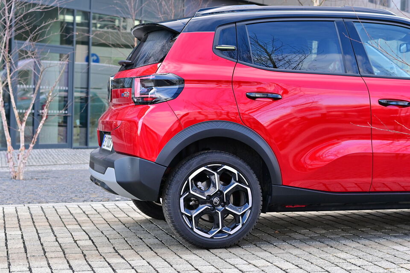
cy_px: 136
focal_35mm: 75
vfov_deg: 18.2
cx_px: 205
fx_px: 854
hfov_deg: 27.0
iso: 250
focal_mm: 50
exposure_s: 1/320
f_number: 4
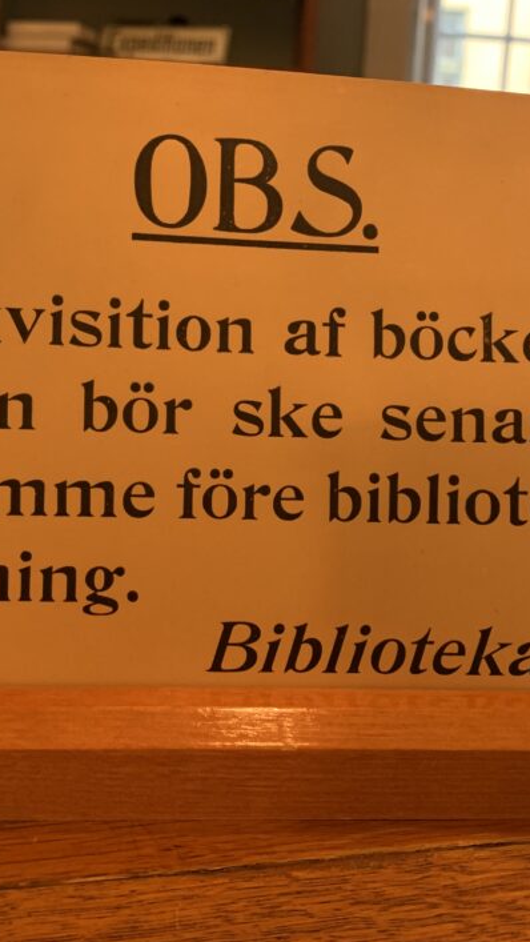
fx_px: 1024
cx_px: 256
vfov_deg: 49.4
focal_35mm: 41
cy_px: 461
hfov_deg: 29.0
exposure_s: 1/50
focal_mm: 4.25
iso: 200
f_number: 1.8
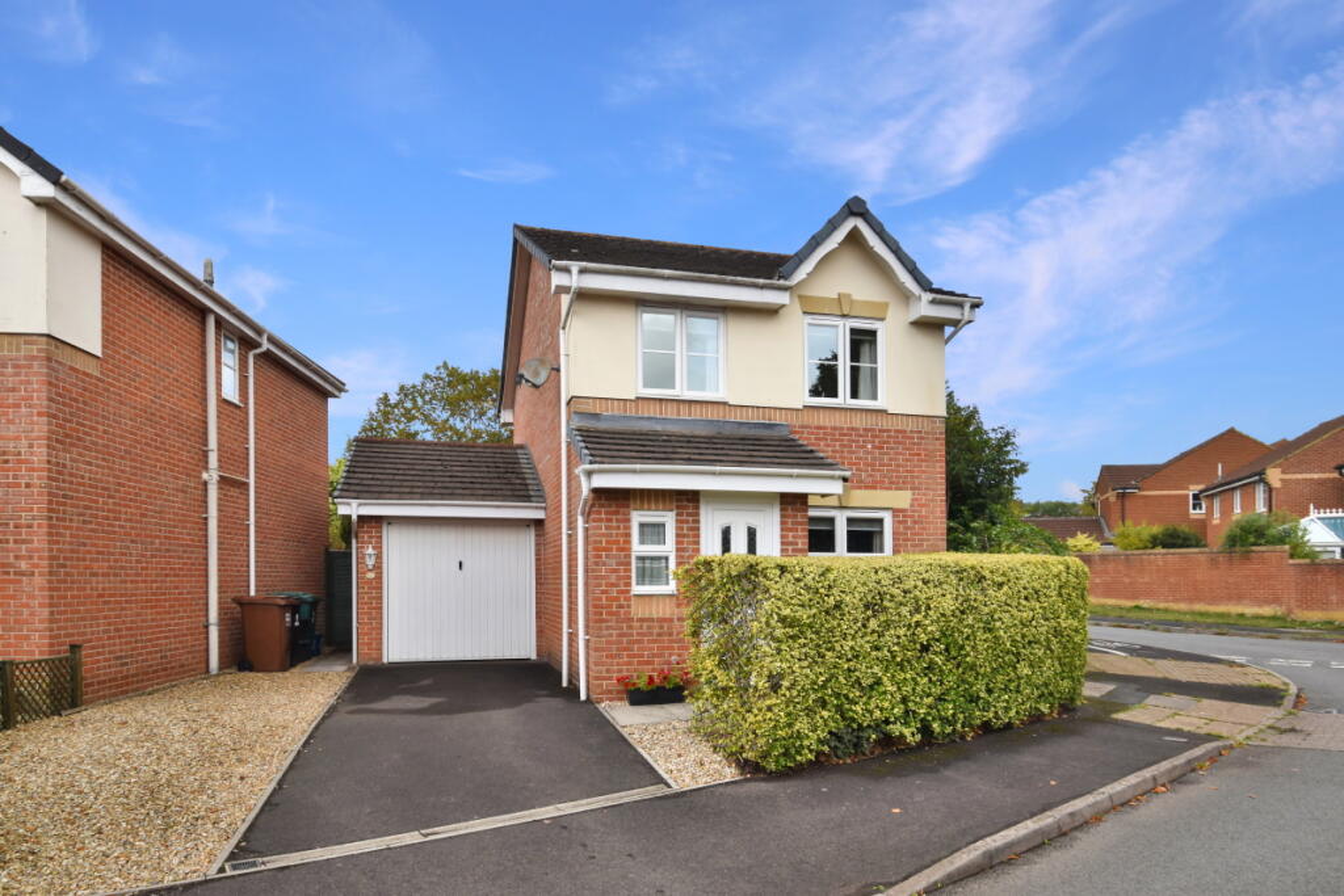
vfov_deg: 59.5
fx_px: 784
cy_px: 448
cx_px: 672
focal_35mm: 21
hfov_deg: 81.2
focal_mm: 14
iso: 180
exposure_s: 1/250
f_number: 8
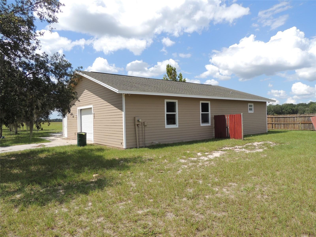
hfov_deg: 71.6
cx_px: 158
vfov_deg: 56.8
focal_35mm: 24
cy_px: 118
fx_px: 219
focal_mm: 4.3
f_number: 3
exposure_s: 1/1600
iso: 100
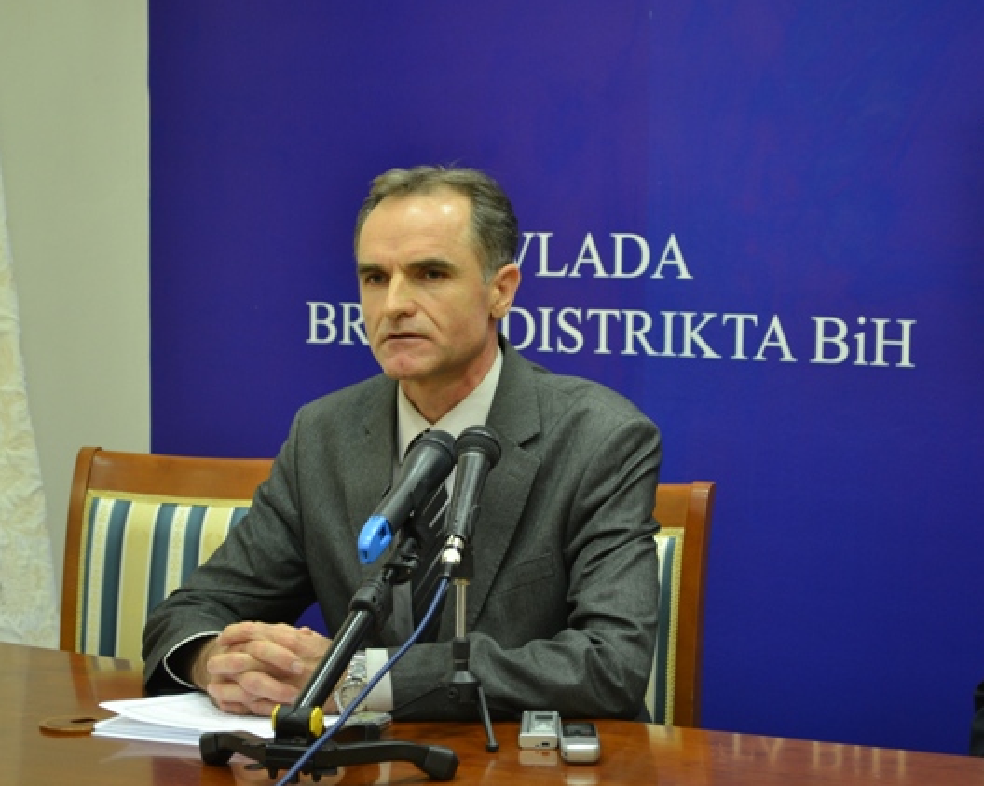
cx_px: 440
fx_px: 2387
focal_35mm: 82
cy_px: 394
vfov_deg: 18.7
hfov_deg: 23.3
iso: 560
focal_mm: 48
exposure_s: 1/15
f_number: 5.6
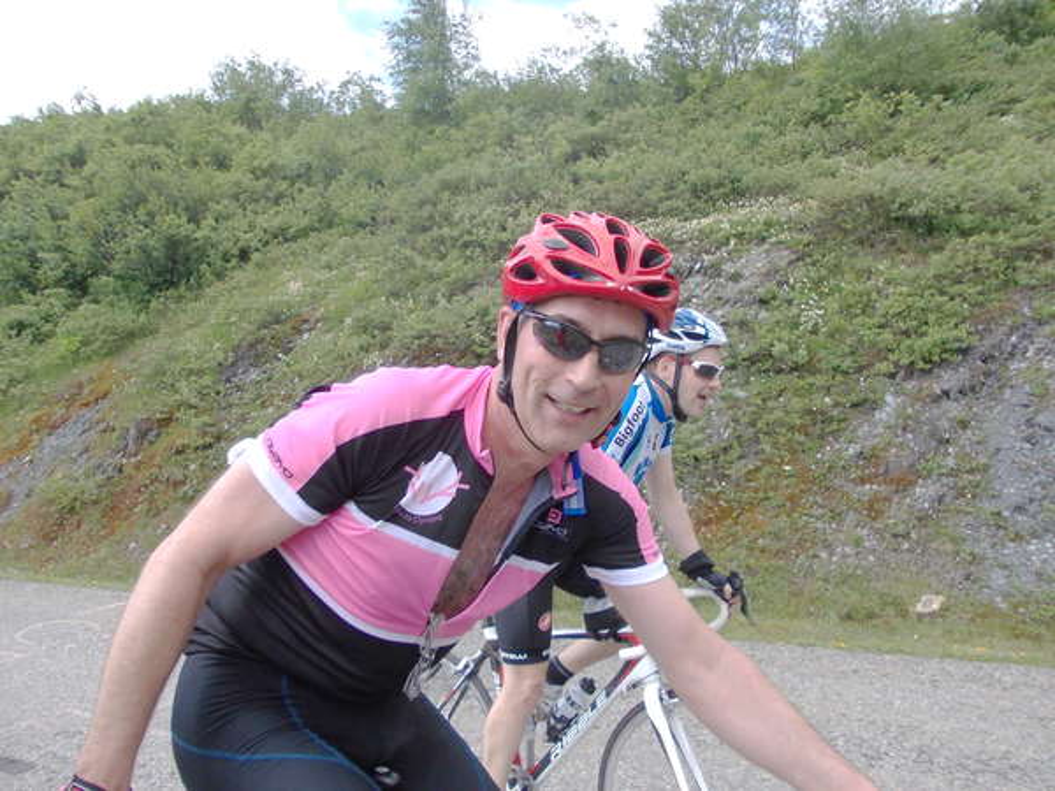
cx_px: 528
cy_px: 396
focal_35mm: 28
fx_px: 853
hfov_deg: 63.4
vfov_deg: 49.7
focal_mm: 4
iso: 80
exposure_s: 1/160
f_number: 5.4
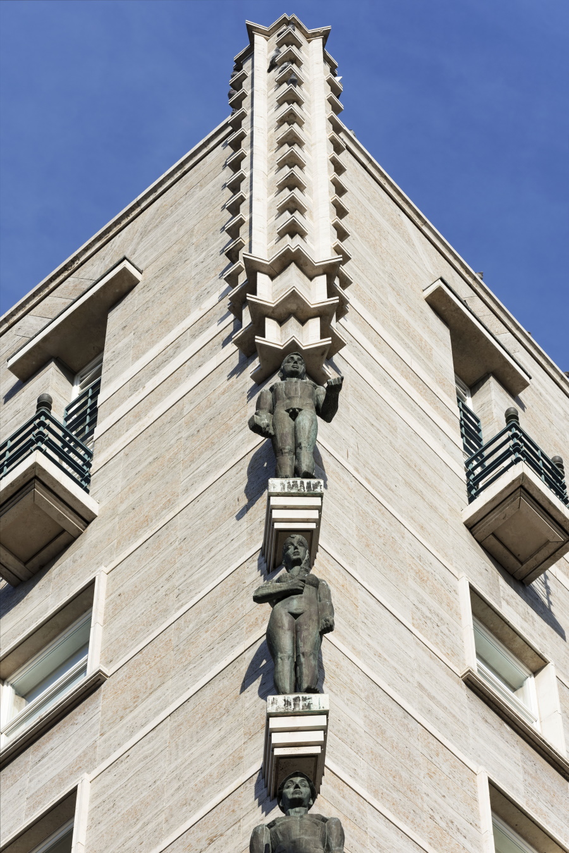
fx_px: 2606
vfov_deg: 18.6
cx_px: 284
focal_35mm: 110
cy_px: 426
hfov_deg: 12.5
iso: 100
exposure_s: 1/200
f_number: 9
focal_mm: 110
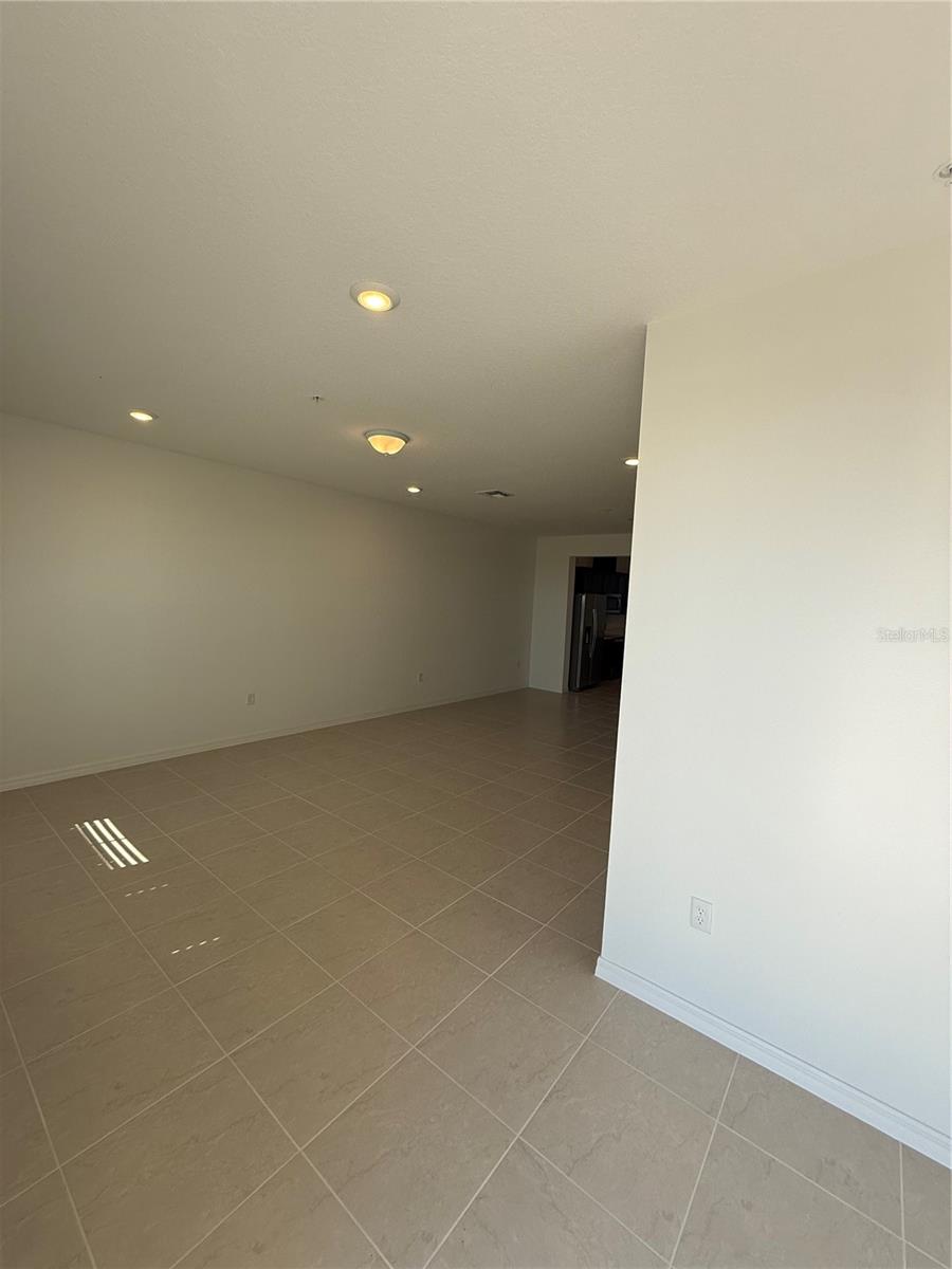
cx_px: 476
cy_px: 634
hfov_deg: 85.7
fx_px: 513
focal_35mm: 14
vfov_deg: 102.1
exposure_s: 1/326
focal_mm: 2.22
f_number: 2.2
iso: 64
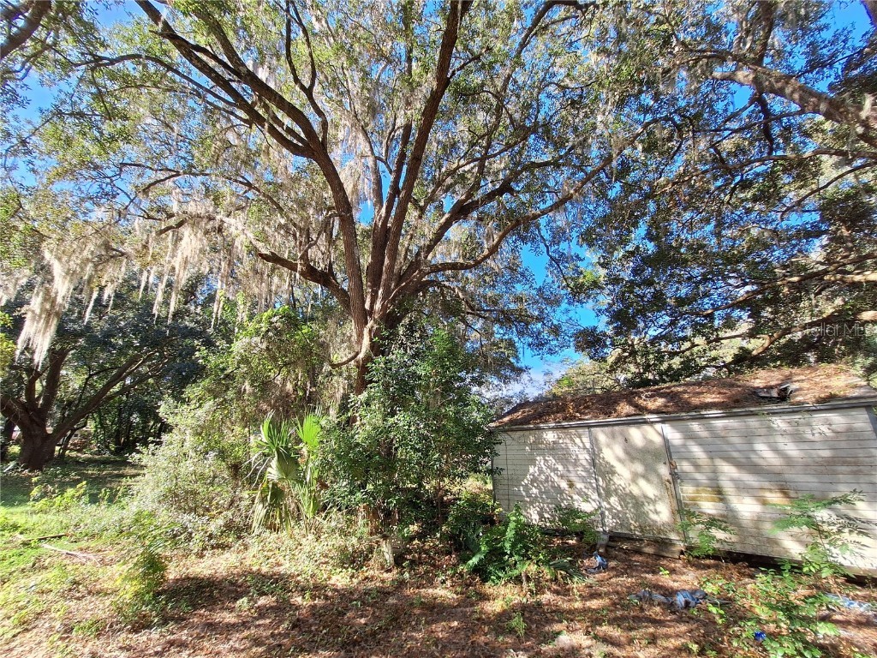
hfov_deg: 106.2
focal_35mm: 13
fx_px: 329
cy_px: 329
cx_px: 438
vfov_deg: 89.9
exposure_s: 1/357
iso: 40
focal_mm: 1.74
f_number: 2.2
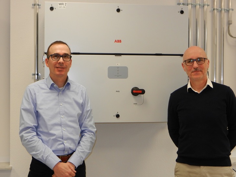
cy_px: 88
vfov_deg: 24.4
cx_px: 118
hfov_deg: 32.2
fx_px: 409
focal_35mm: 60
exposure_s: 1/30
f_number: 4.5
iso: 160
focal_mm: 10.9
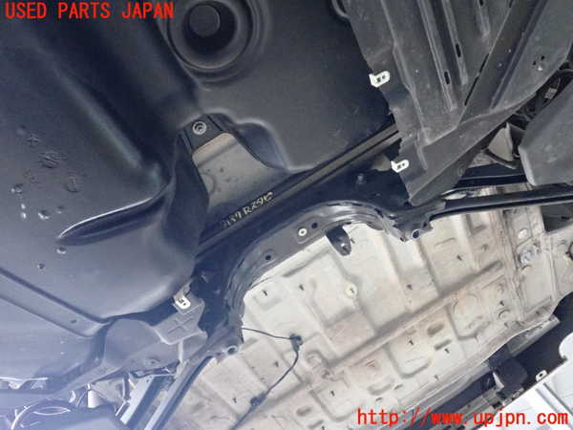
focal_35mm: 32
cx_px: 286
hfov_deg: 56.8
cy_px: 215
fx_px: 530
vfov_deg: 44.2
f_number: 2.4
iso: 2500
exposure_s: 1/125
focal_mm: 5.79
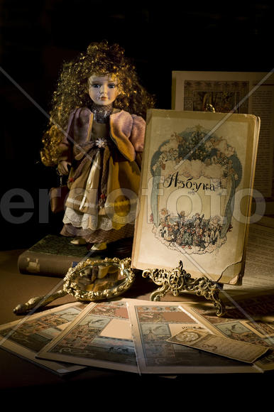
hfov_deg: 15.2
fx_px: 1029
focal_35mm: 90
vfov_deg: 22.6
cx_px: 137
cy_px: 206
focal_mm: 90
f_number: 22
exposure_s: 1
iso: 200
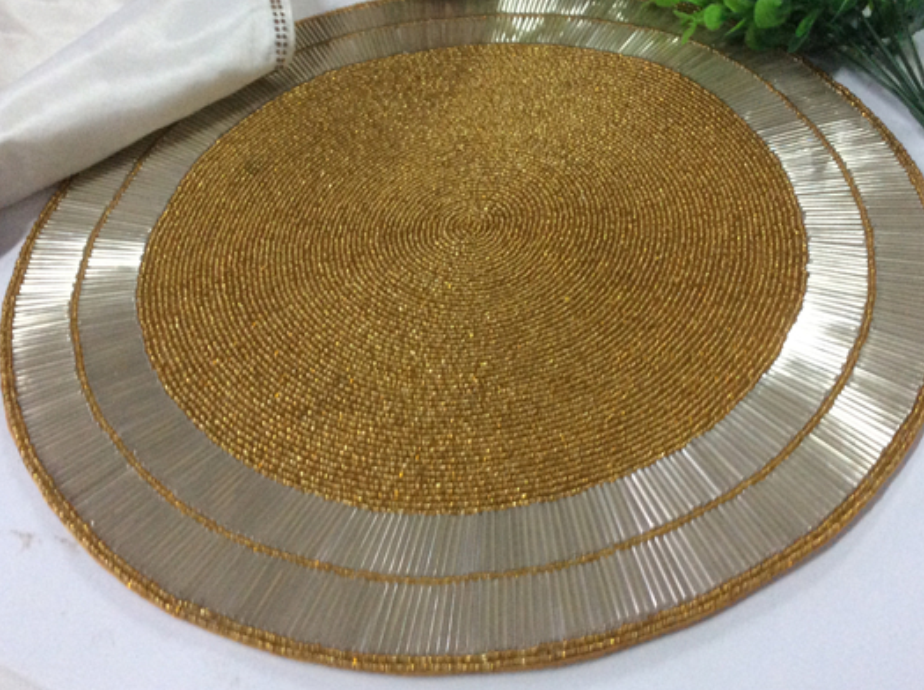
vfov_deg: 36.6
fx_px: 1039
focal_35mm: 39
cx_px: 482
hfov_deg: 47.9
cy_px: 285
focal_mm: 3.3
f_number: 2.4
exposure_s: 1/25
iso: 160
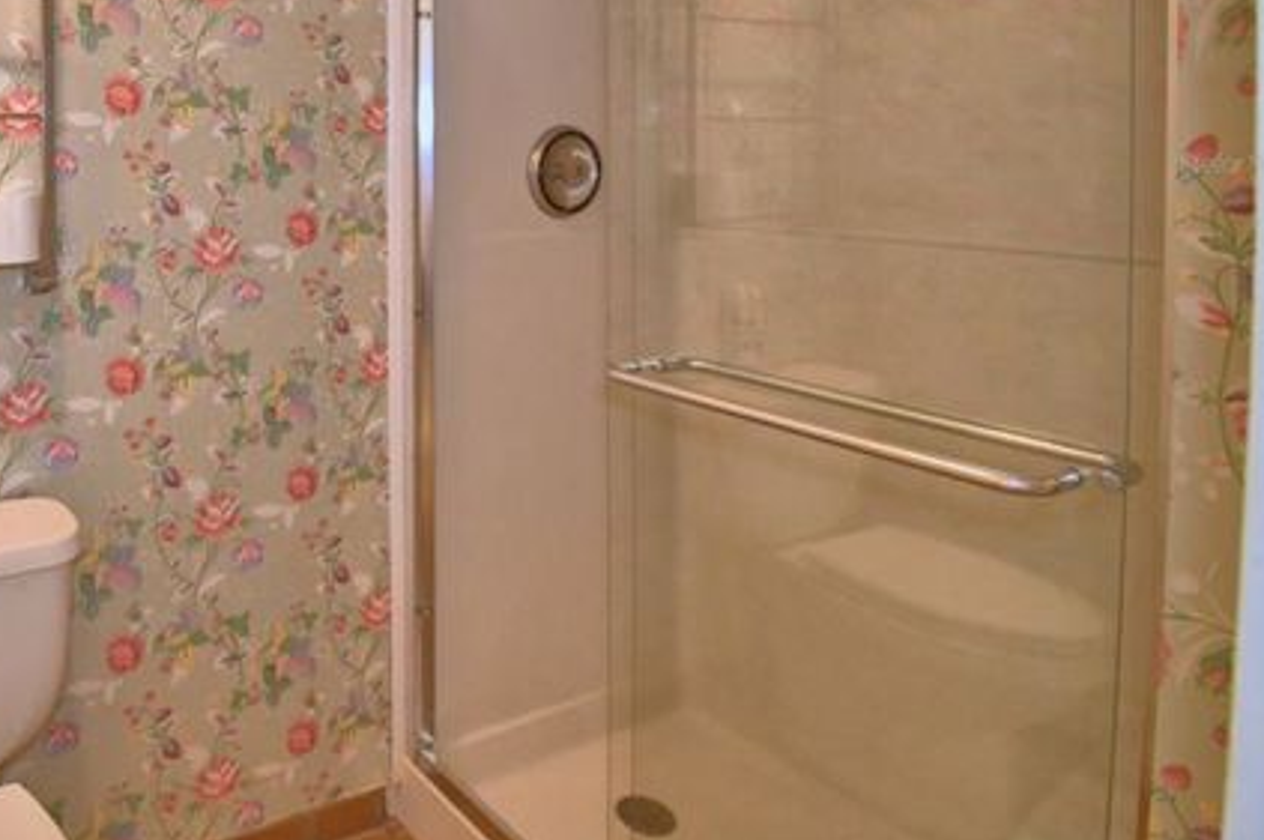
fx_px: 877
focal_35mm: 25
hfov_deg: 64.9
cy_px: 163
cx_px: 244
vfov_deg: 48.2
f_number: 4.5
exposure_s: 1/30
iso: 1100
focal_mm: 10
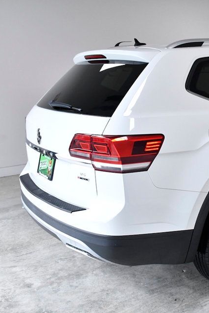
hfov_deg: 25.9
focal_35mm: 48
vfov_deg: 41.1
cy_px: 164
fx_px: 418
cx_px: 232
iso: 2500
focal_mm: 20
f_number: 10
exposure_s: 1/400
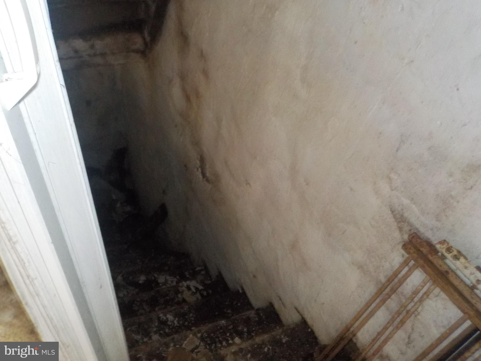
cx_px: 240
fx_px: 417
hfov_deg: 60.0
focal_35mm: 30
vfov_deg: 46.8
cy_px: 180
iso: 800
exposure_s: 1/4
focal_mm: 4.1
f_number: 3.3
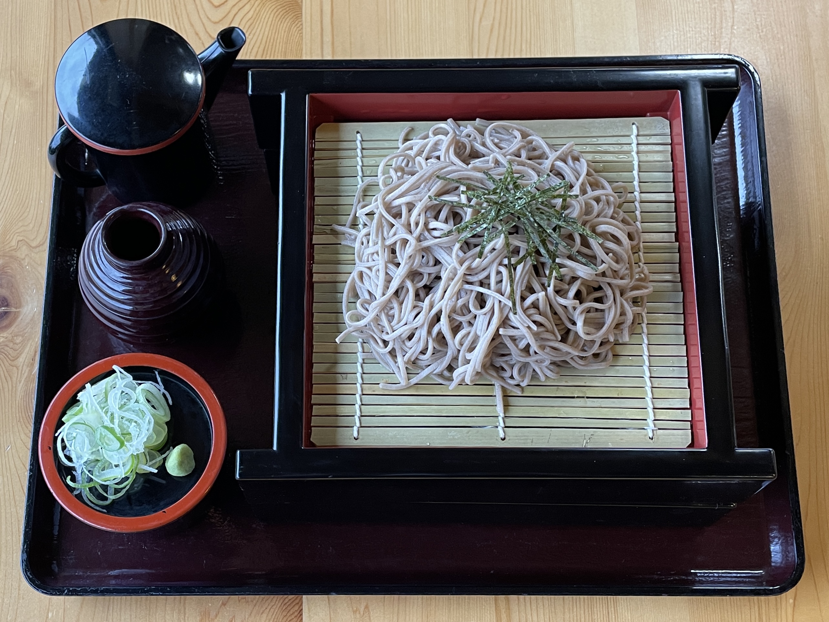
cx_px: 414
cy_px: 311
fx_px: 623
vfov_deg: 53.1
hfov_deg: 67.3
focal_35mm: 26
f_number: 1.6
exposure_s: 1/86
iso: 125
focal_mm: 4.2
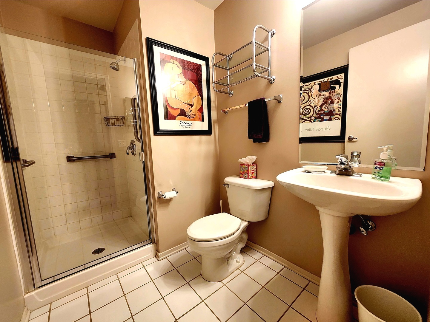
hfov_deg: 106.2
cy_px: 161
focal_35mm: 13
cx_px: 215
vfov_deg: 89.9
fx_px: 161
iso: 320
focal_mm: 2.2
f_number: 2.2
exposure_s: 1/60.2
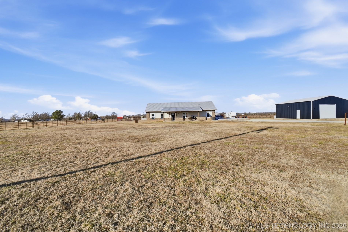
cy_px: 116
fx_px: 145
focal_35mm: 15
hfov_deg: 100.4
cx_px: 174
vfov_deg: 77.3
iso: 250
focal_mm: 10
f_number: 13
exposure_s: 1/2000
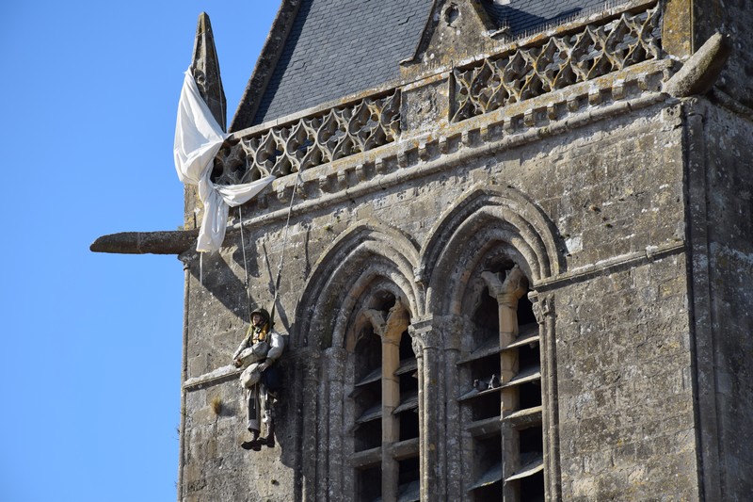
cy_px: 251
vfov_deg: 7.9
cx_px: 376
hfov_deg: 11.8
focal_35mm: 174
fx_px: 3639
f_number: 10
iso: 200
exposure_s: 1/400
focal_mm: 116
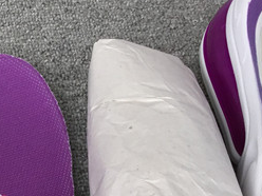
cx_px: -64
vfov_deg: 14.5
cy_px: 209
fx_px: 757
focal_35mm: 100
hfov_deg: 18.5
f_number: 2.4
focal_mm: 3.3
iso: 25
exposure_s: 1/231
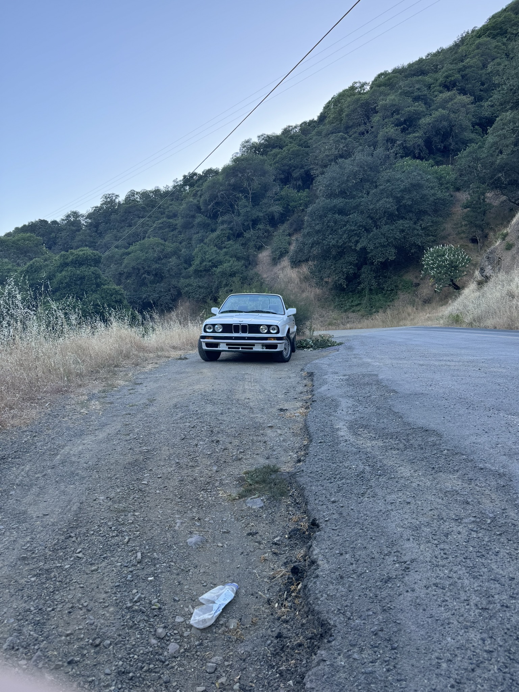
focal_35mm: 24
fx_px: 480
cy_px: 346
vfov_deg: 71.6
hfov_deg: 56.8
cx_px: 260
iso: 80
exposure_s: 1/333
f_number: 1.78
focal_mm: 6.76
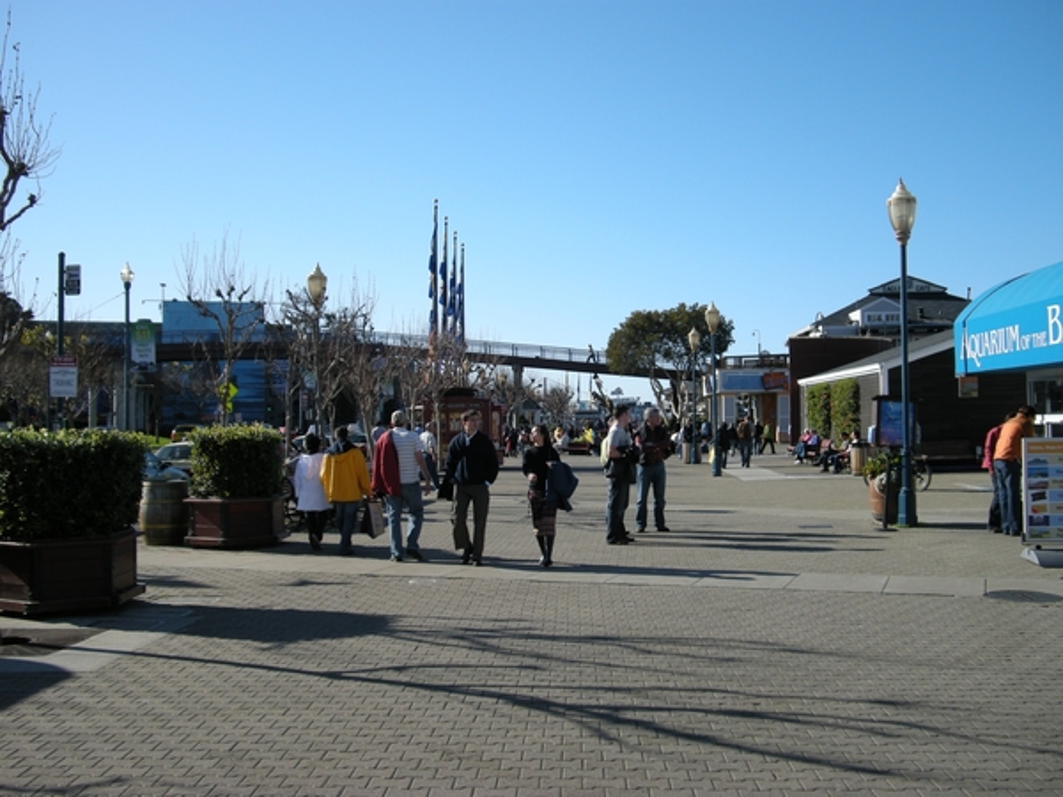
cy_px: 398
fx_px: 1136
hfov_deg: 50.1
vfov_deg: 38.7
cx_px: 532
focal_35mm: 37
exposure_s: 1/817
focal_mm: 7.9
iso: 64
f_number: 2.8
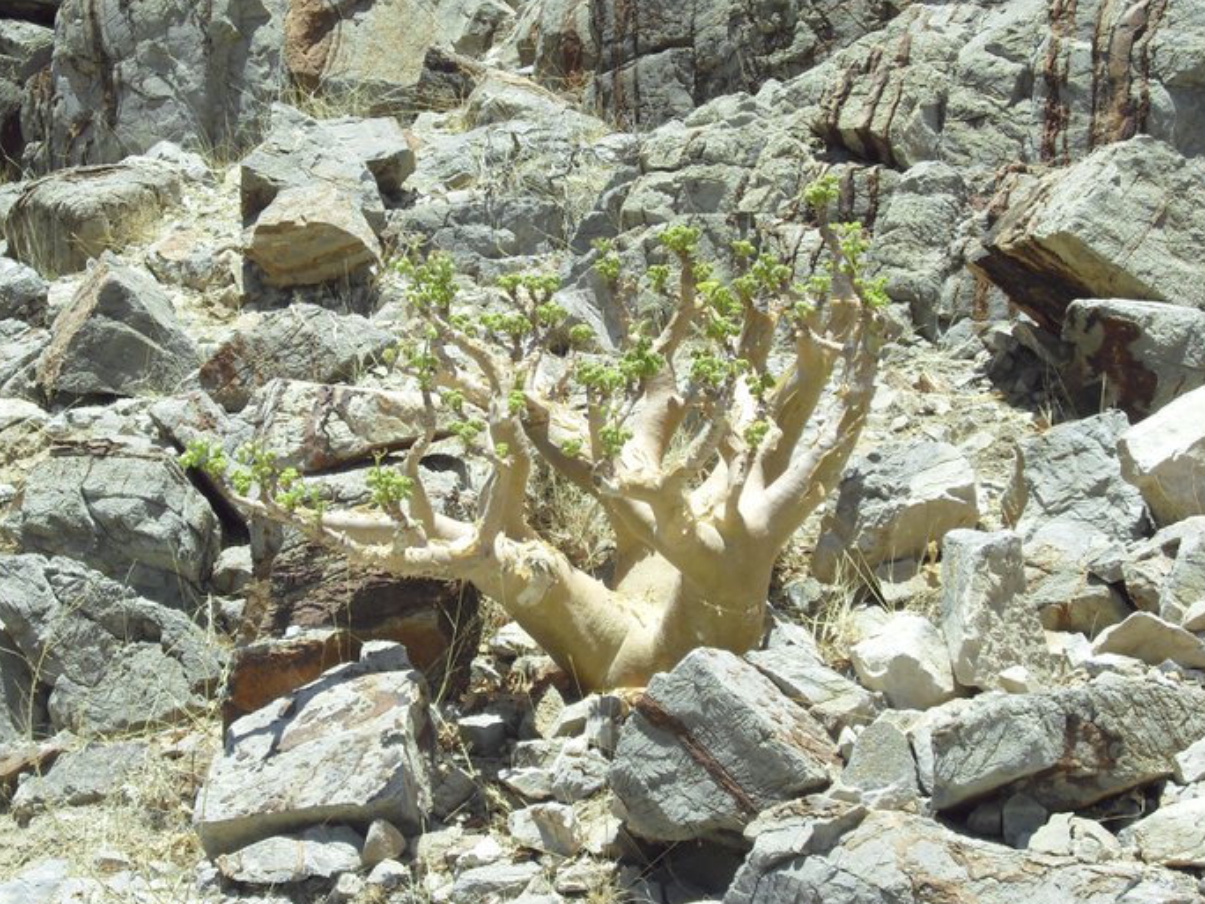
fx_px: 2646
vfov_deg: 19.4
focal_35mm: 76
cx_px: 516
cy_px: 384
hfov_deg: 25.6
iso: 100
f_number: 3.8
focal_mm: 10.7
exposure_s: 1/1000
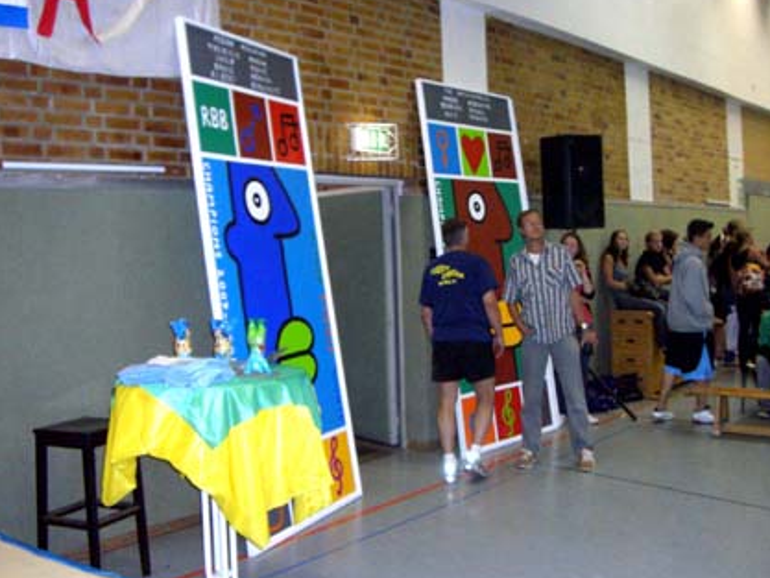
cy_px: 286
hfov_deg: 45.7
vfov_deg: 35.2
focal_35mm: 41
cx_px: 408
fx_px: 912
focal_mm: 6.2
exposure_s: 1/60
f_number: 2.7
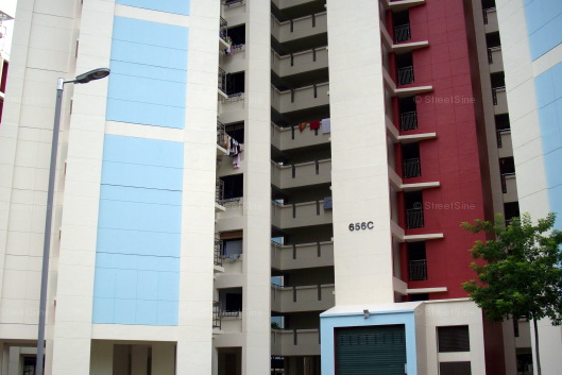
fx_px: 625
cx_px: 280
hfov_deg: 48.4
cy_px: 207
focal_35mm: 40
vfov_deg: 33.4
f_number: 2.8
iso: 80
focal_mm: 6.2
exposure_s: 1/200
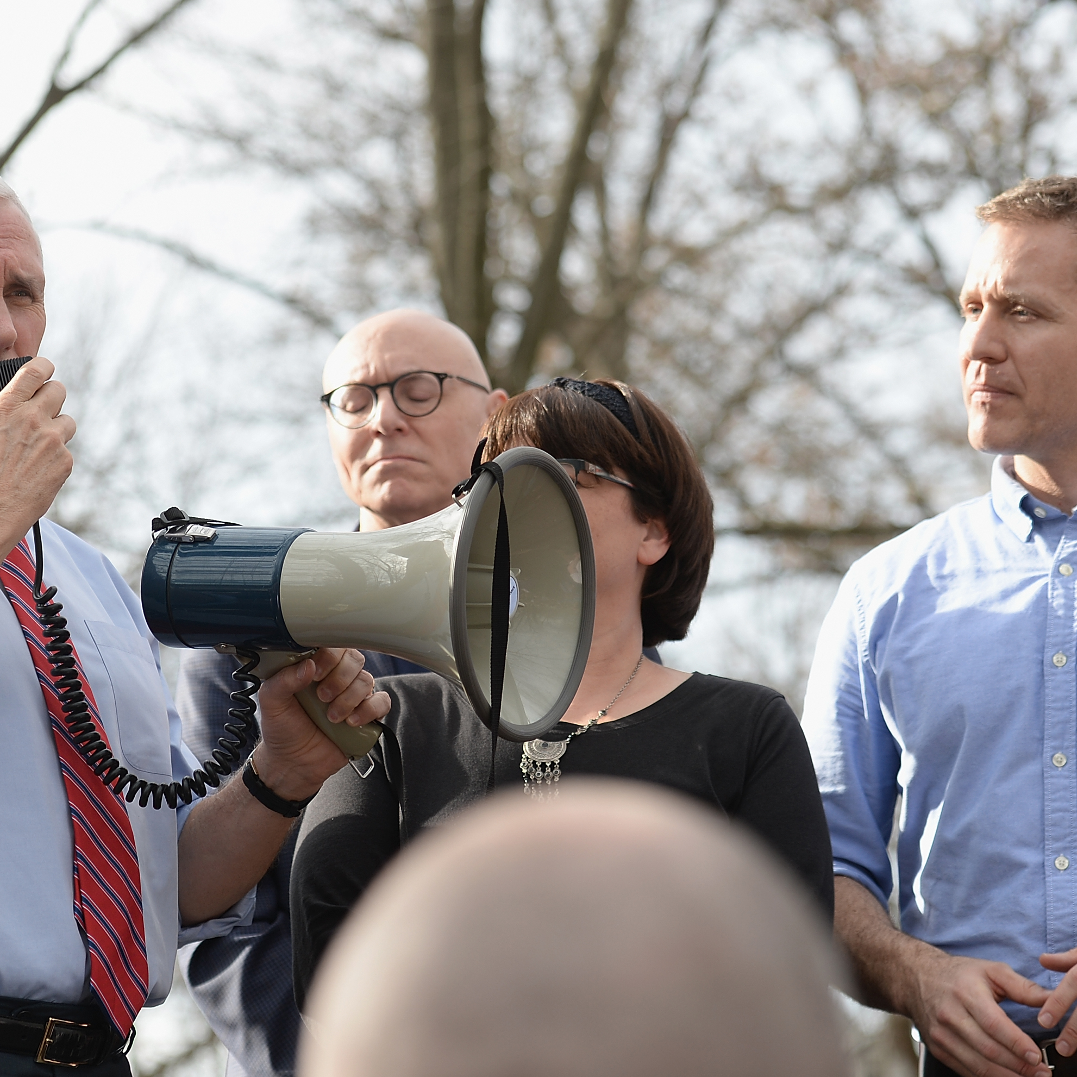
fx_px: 3168
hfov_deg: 19.3
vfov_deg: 19.3
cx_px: 449
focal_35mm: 90
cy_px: 540
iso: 125
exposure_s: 1/320
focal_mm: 70
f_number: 3.2
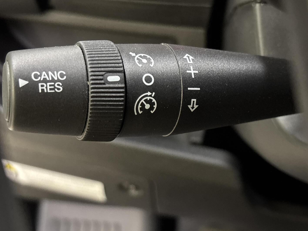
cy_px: 116
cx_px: 157
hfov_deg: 36.2
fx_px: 472
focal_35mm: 53
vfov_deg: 27.5
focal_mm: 5.96
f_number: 1.6
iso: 500
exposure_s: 1/20
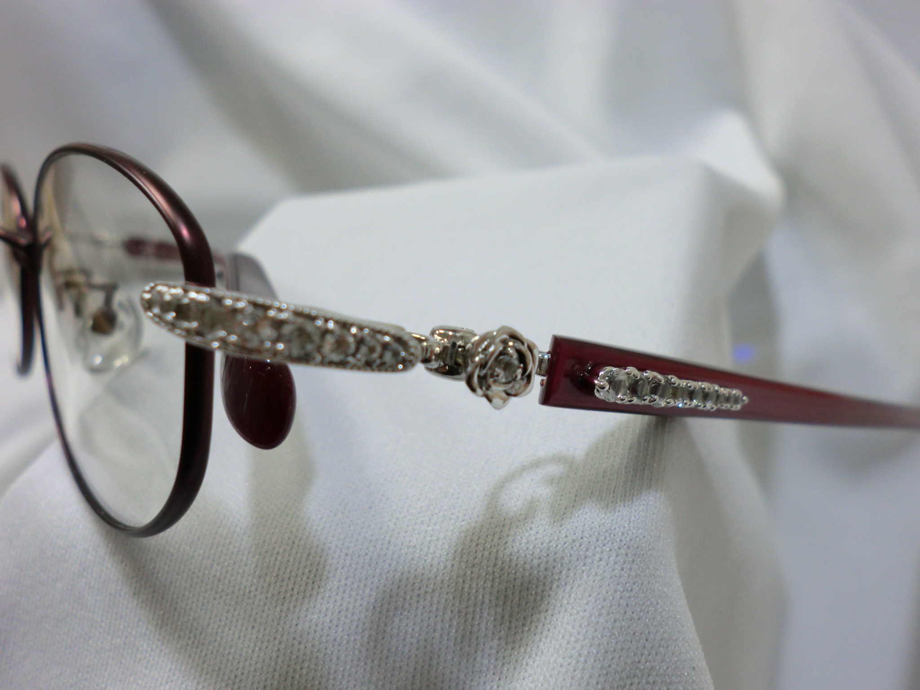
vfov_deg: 44.2
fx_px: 850
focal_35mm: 32
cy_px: 345
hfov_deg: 56.8
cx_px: 460
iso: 125
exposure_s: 1/60
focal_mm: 5.8
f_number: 3.5
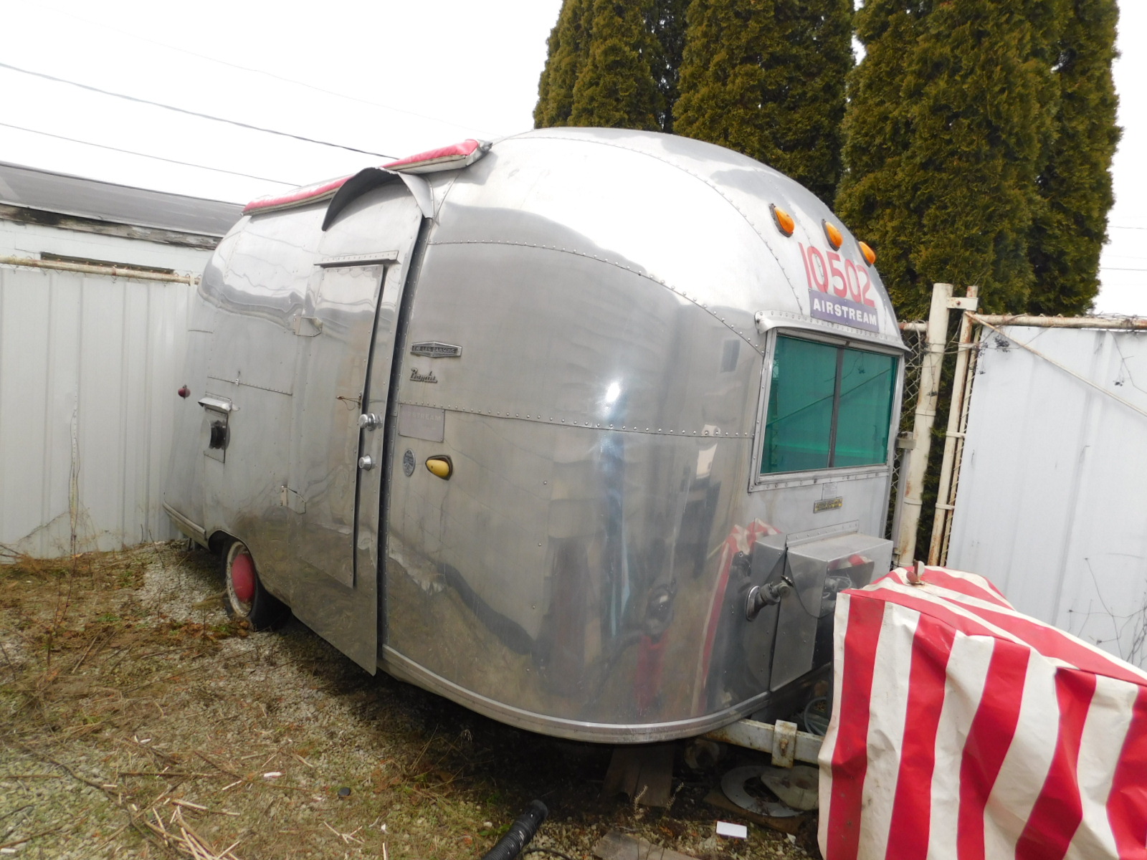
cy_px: 430
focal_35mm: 23
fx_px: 762
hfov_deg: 73.9
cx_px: 574
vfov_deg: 58.9
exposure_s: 1/200
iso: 125
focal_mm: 4
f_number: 3
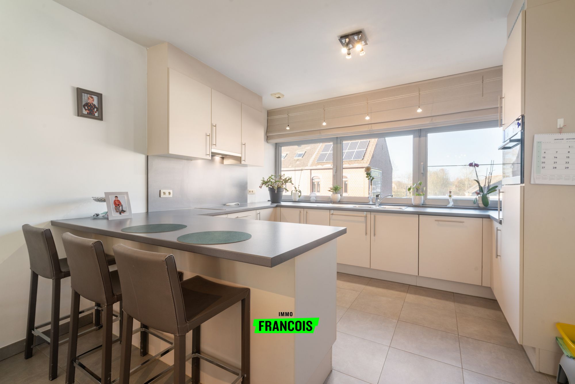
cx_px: 288
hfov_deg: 96.7
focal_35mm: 16
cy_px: 192
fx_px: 256
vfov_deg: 73.8
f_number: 11
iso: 250
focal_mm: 16
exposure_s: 1/15
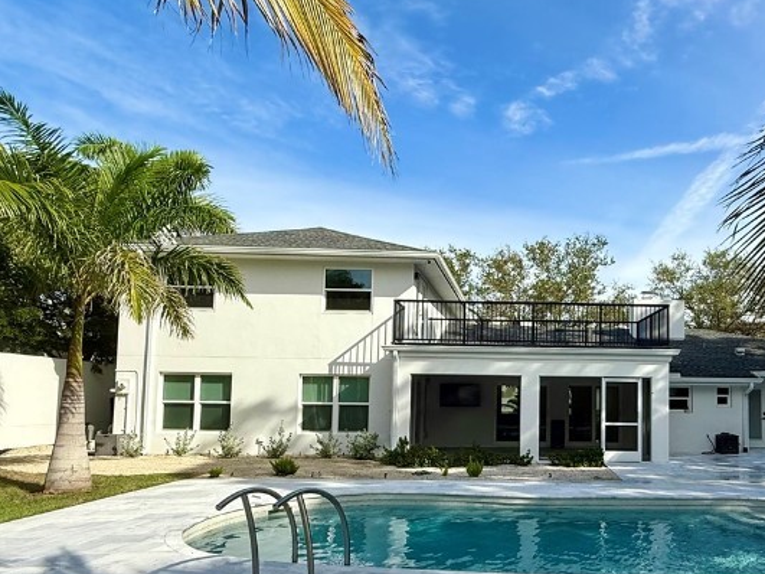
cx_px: 552
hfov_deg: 62.4
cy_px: 362
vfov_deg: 50.8
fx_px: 597
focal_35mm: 27
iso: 50
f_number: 2.2
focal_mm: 2.22
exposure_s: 1/1795
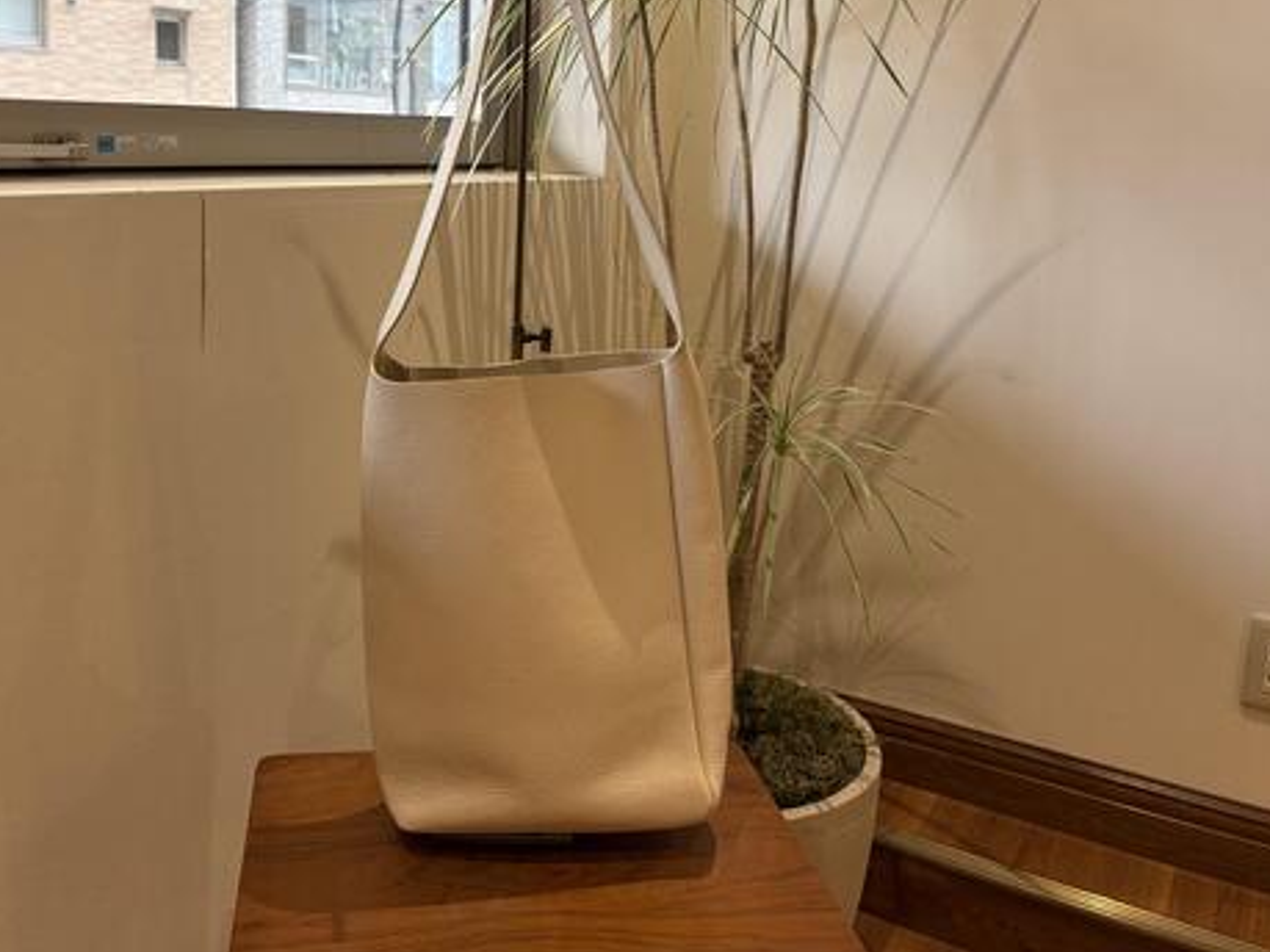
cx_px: 542
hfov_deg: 53.8
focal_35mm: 34
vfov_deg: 41.4
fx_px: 1247
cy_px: 335
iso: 100
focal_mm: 5.96
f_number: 1.6
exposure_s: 1/122
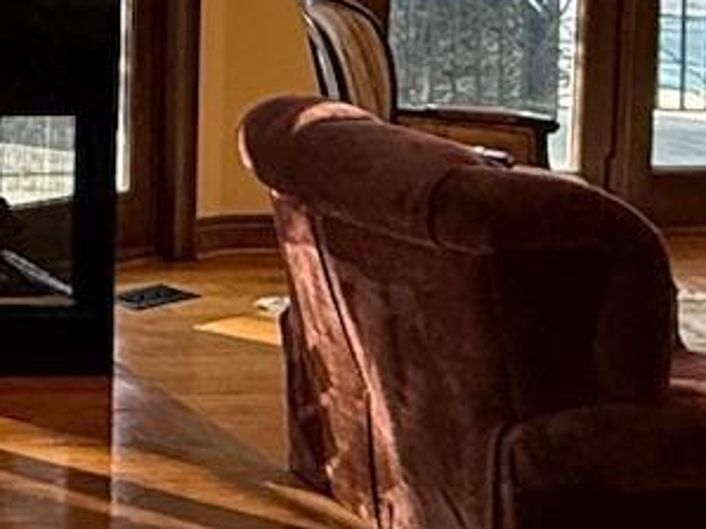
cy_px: -139
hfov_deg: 14.6
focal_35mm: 96
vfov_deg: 14.8
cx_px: -914
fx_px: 1957
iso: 200
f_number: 2.2
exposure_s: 1/99
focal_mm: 2.22
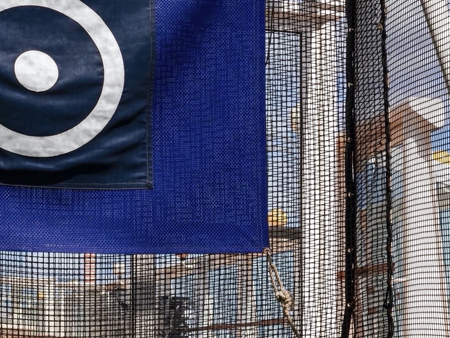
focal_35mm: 111
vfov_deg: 13.2
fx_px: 1443
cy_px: 294
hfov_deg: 16.9
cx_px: 545
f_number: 18
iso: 200
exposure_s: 1/200
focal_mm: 35
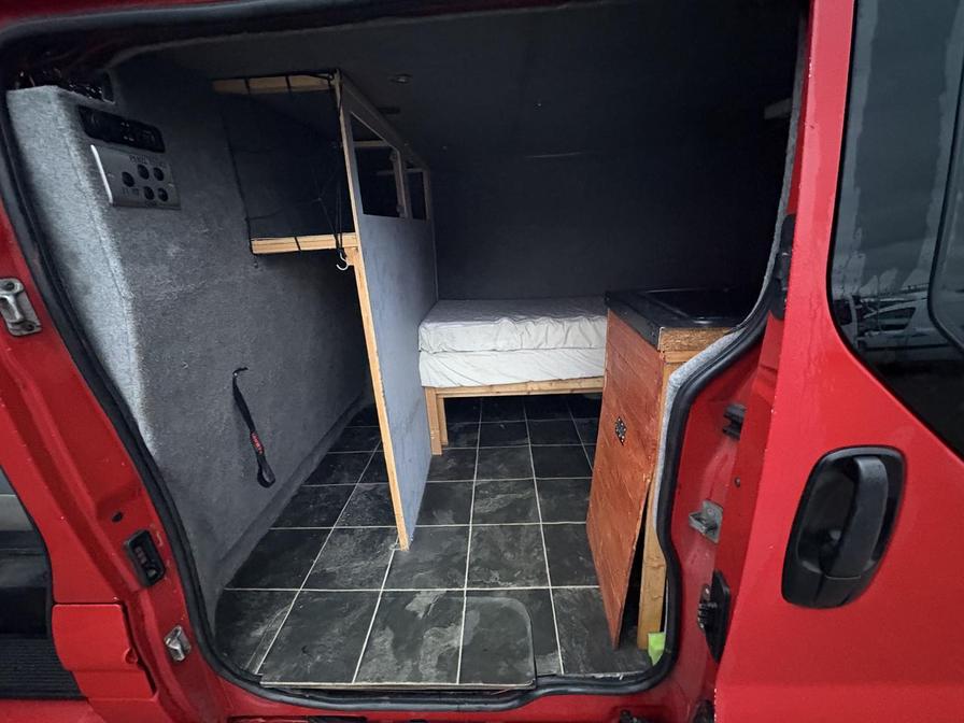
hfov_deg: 102.1
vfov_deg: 85.7
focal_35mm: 14
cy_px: 362
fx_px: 390
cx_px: 482
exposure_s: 1/30
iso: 1250
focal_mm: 2.22
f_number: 2.2
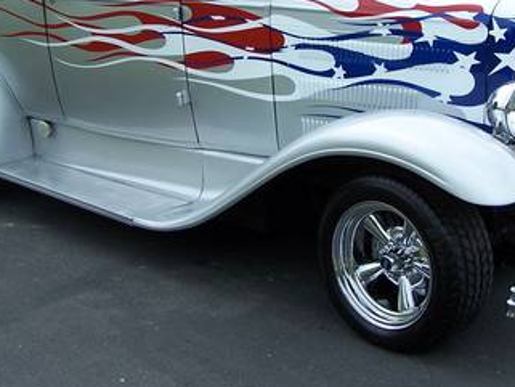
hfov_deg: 27.3
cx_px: 308
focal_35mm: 71
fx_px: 1057
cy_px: 103
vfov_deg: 20.6
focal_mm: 6.3
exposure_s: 1/750
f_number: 2.8
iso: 80
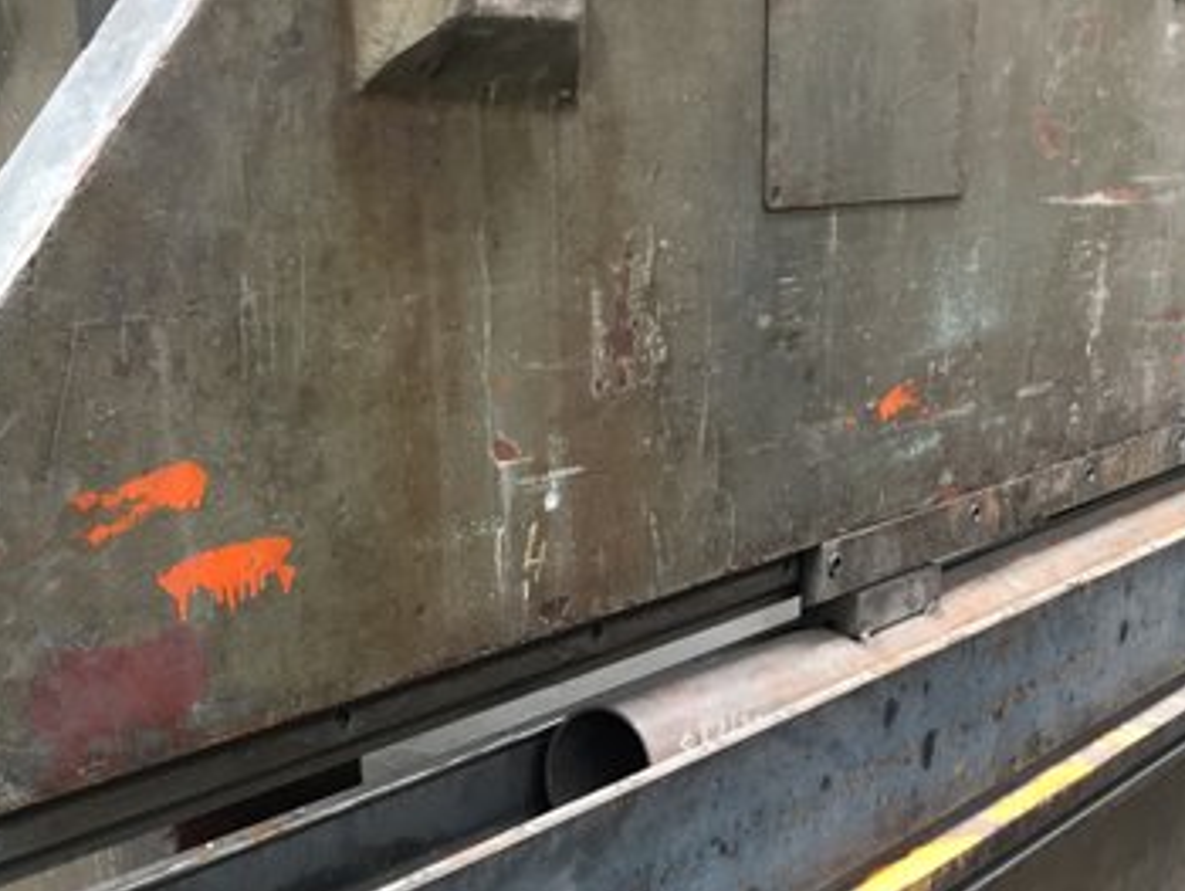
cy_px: 810
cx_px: 684
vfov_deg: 26.6
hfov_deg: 36.1
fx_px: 1816
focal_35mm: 53
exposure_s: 1/33
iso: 160
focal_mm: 4.15
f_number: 2.2
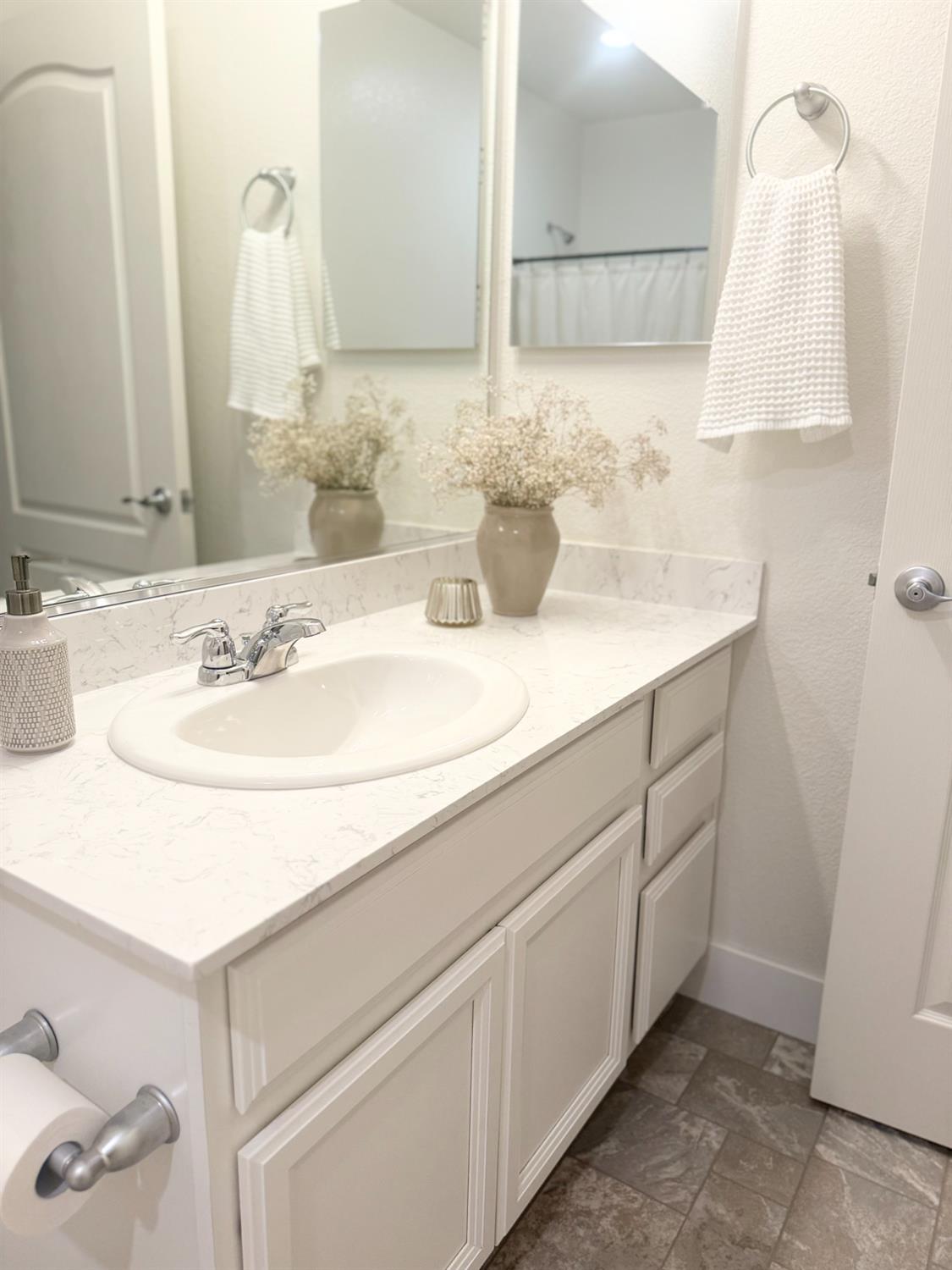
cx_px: 476
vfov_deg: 71.6
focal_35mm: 24
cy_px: 635
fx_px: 880
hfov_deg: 56.8
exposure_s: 1/120
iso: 160
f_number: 1.78
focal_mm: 6.76
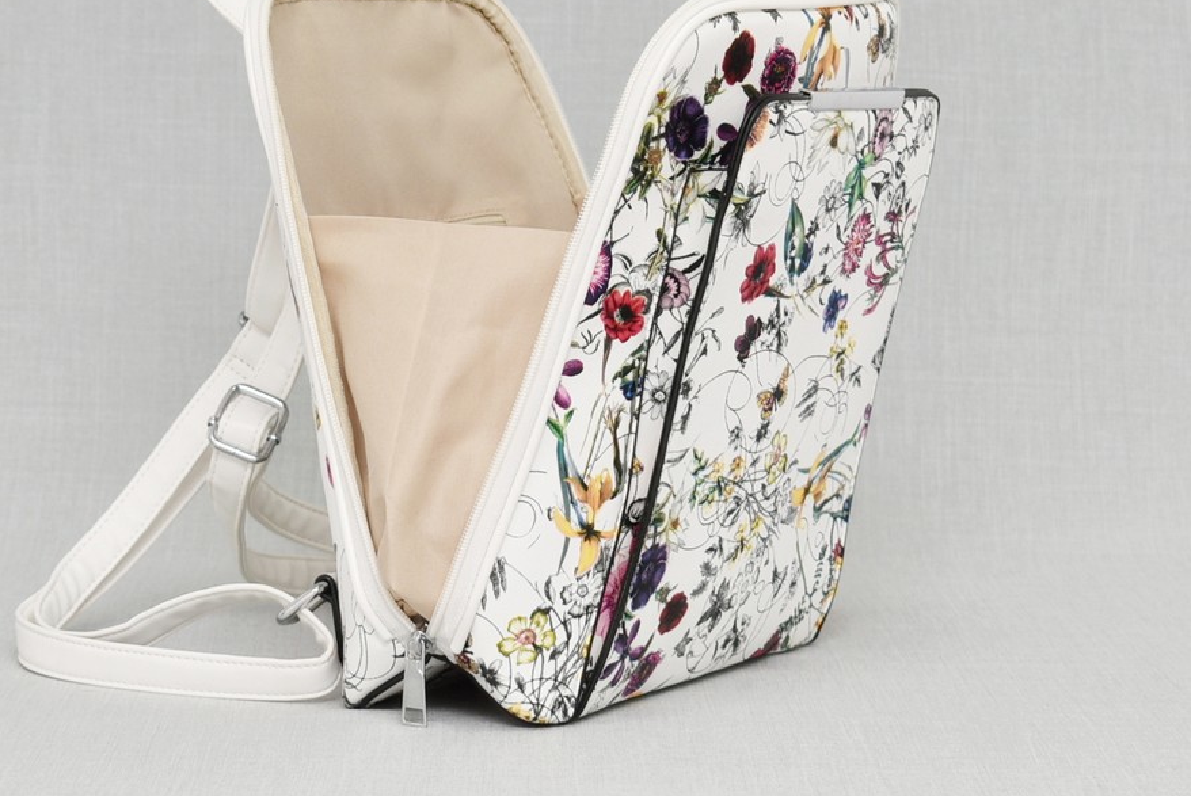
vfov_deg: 13.1
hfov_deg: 19.4
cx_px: 540
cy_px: 283
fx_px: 3477
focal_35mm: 105
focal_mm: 48
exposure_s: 1/60
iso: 100
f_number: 5.6
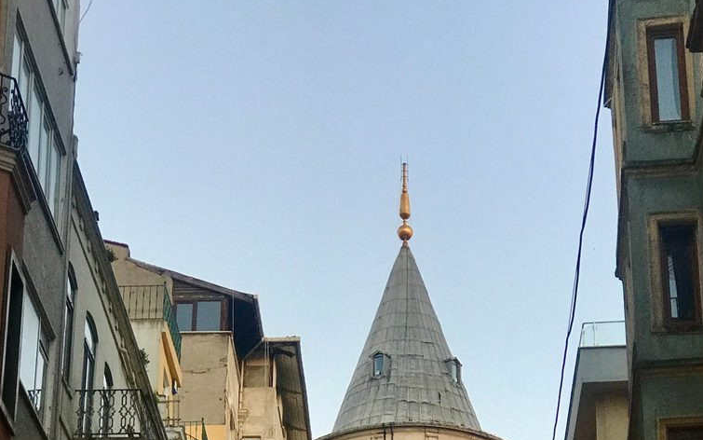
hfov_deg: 21.6
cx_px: 388
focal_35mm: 96
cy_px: 533
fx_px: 1839
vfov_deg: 13.3
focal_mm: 6.6
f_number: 2.8
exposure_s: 1/50
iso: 25
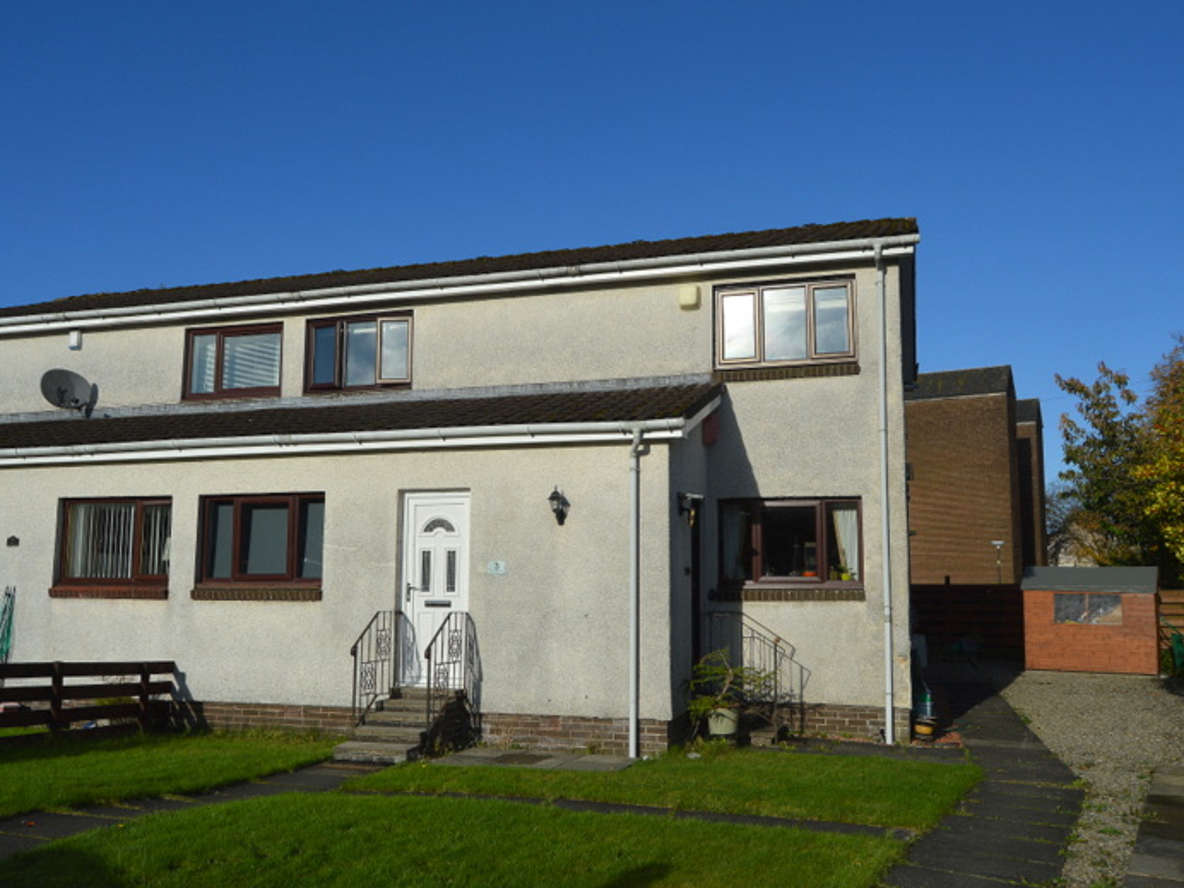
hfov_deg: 59.9
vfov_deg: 46.8
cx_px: 571
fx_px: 1026
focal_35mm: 30
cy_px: 450
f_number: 10
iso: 100
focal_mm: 18
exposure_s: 1/400
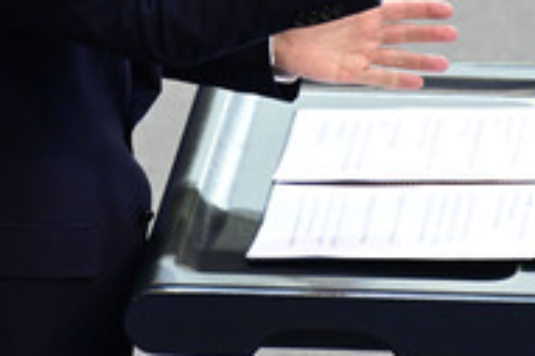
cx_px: 245
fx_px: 17491
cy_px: -45
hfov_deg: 1.8
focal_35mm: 1178
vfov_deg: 1.2
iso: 8000
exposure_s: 1/400
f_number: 5.6
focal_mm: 500
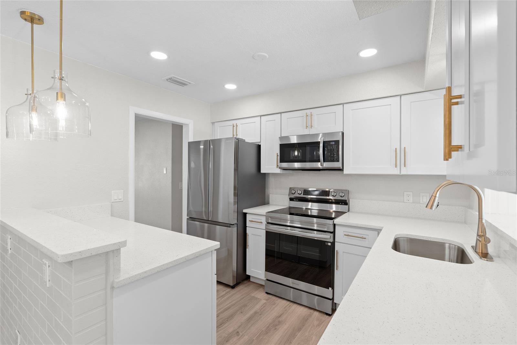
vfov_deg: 73.7
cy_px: 172
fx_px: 230
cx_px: 258
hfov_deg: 96.7
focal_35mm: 16
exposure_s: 1/2
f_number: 9
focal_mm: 16
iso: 250
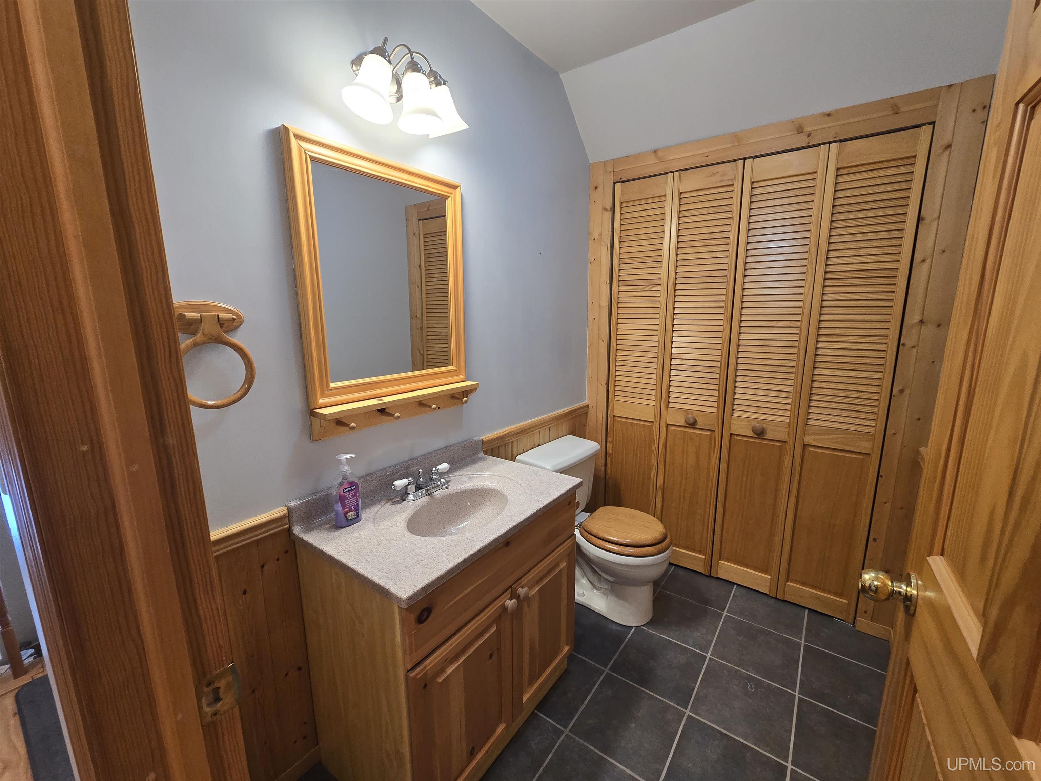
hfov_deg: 106.2
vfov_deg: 89.9
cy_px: 390
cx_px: 520
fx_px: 391
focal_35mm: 13
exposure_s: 1/60
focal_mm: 2.2
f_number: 2.2
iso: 160
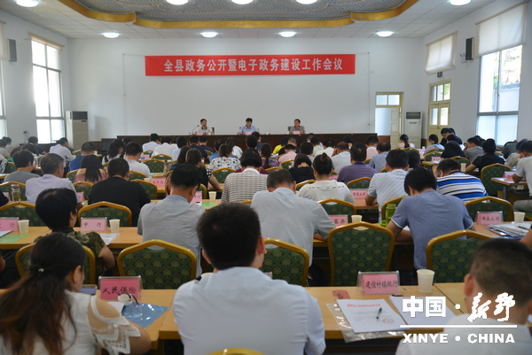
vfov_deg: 41.2
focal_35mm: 32
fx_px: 473
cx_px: 266
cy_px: 178
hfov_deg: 58.7
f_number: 4
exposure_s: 1/60
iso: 640
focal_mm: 32
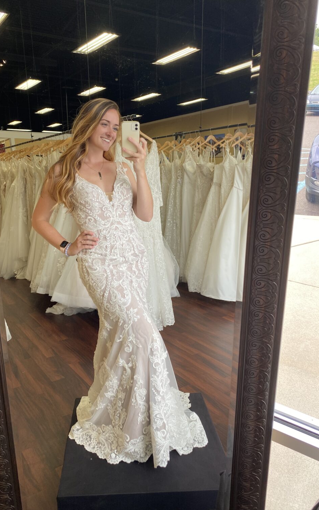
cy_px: 253
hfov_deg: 44.4
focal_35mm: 28
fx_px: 389
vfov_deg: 66.5
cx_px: 133
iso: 40
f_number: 1.8
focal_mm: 4.25
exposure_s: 1/121
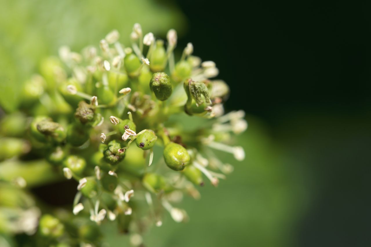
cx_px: 186
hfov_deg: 19.5
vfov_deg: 13.0
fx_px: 1082
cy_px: 124
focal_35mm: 105
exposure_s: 1/125
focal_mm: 105
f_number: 11
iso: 250
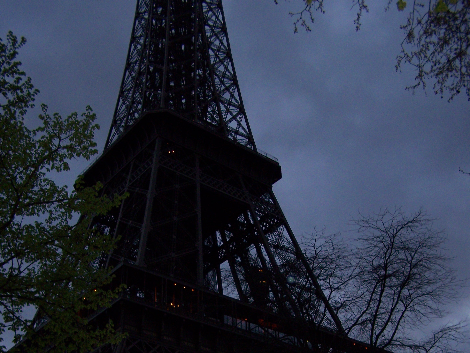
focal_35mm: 51
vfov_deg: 27.7
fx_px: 692
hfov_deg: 37.5
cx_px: 234
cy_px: 302
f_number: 2.8
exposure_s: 1/60
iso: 160
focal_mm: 6.3
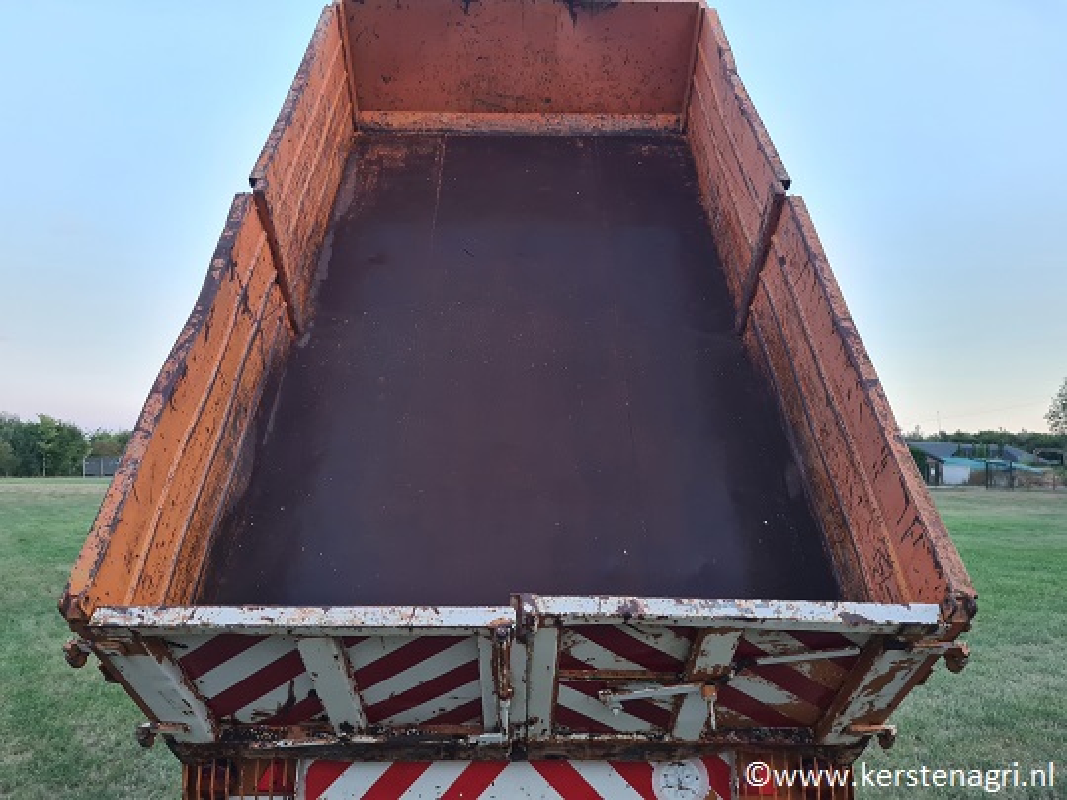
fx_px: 801
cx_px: 534
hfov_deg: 67.3
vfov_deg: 53.1
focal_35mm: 26
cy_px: 400
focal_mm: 5.4
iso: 125
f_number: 1.8
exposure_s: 1/50
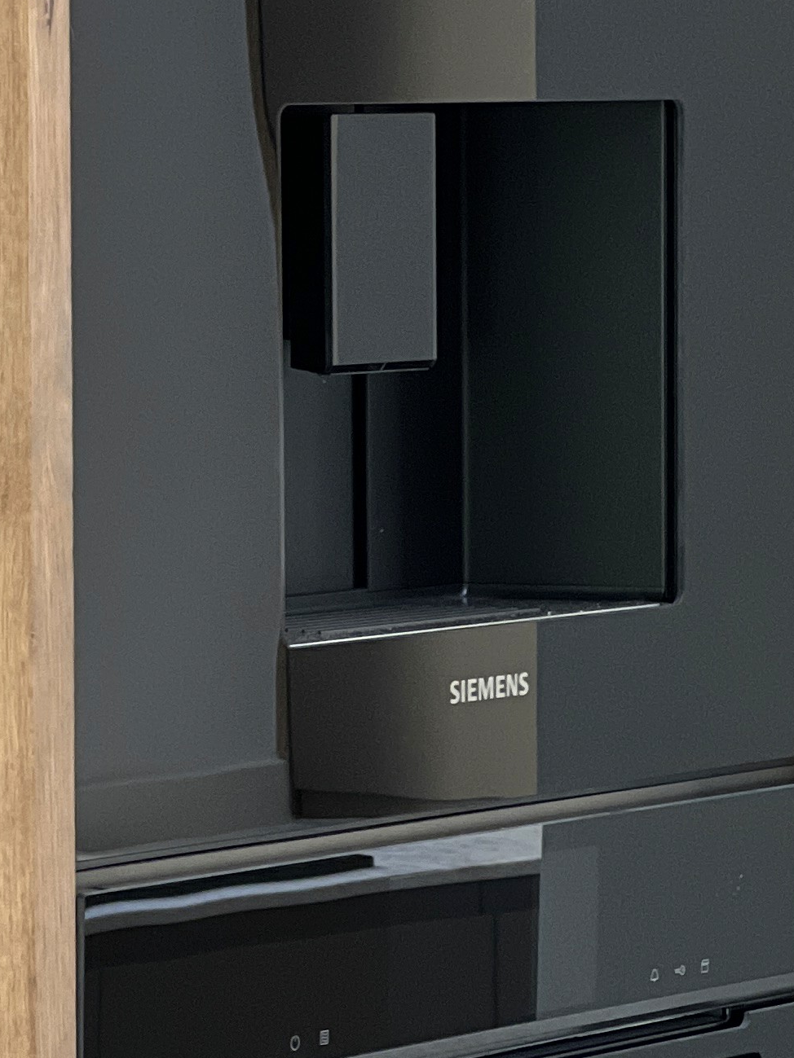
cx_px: -141
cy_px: 970
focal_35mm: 239
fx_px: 7311
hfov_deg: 6.2
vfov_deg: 8.3
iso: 200
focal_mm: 9
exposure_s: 1/33
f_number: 2.8
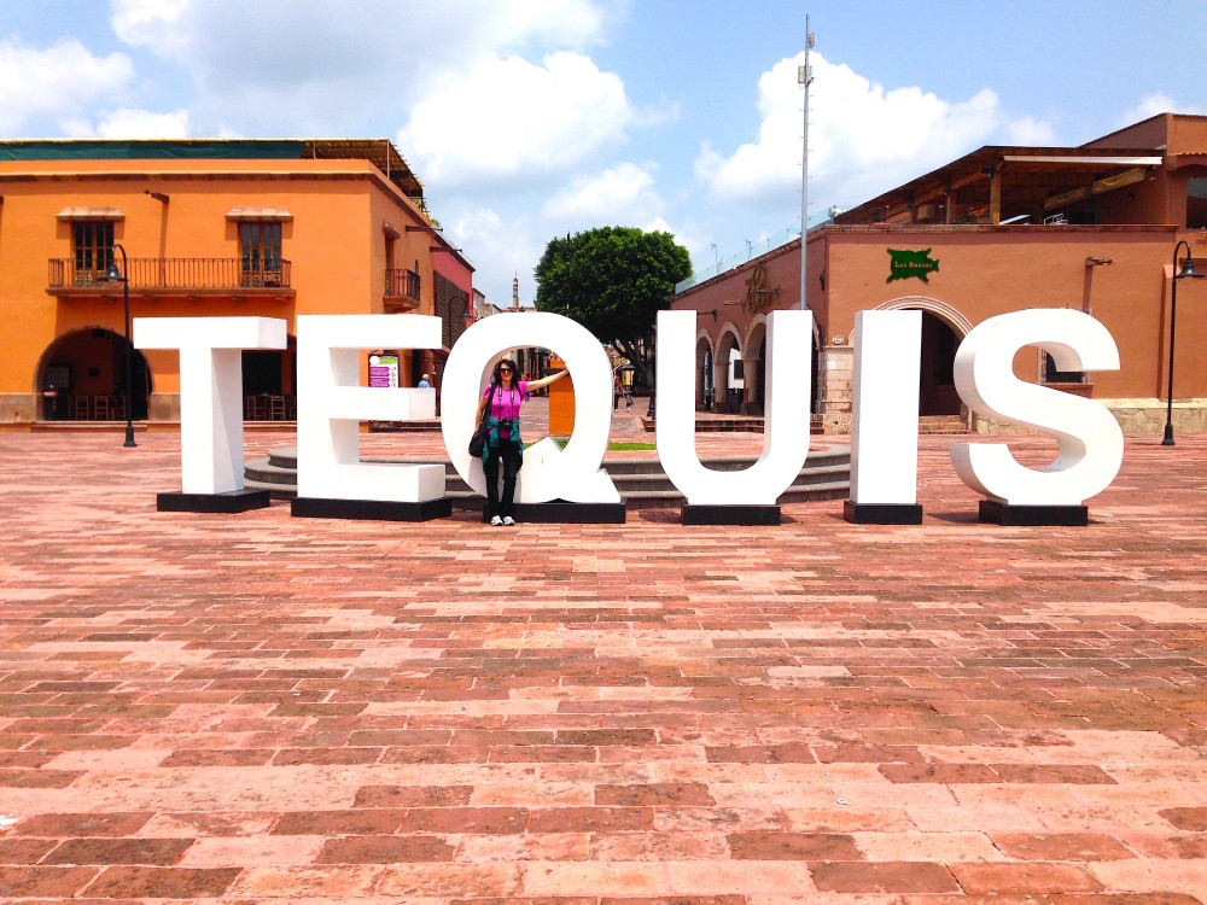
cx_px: 604
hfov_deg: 55.4
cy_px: 452
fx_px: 1151
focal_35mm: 33
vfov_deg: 42.9
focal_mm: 4.12
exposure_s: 1/2584
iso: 50
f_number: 2.4
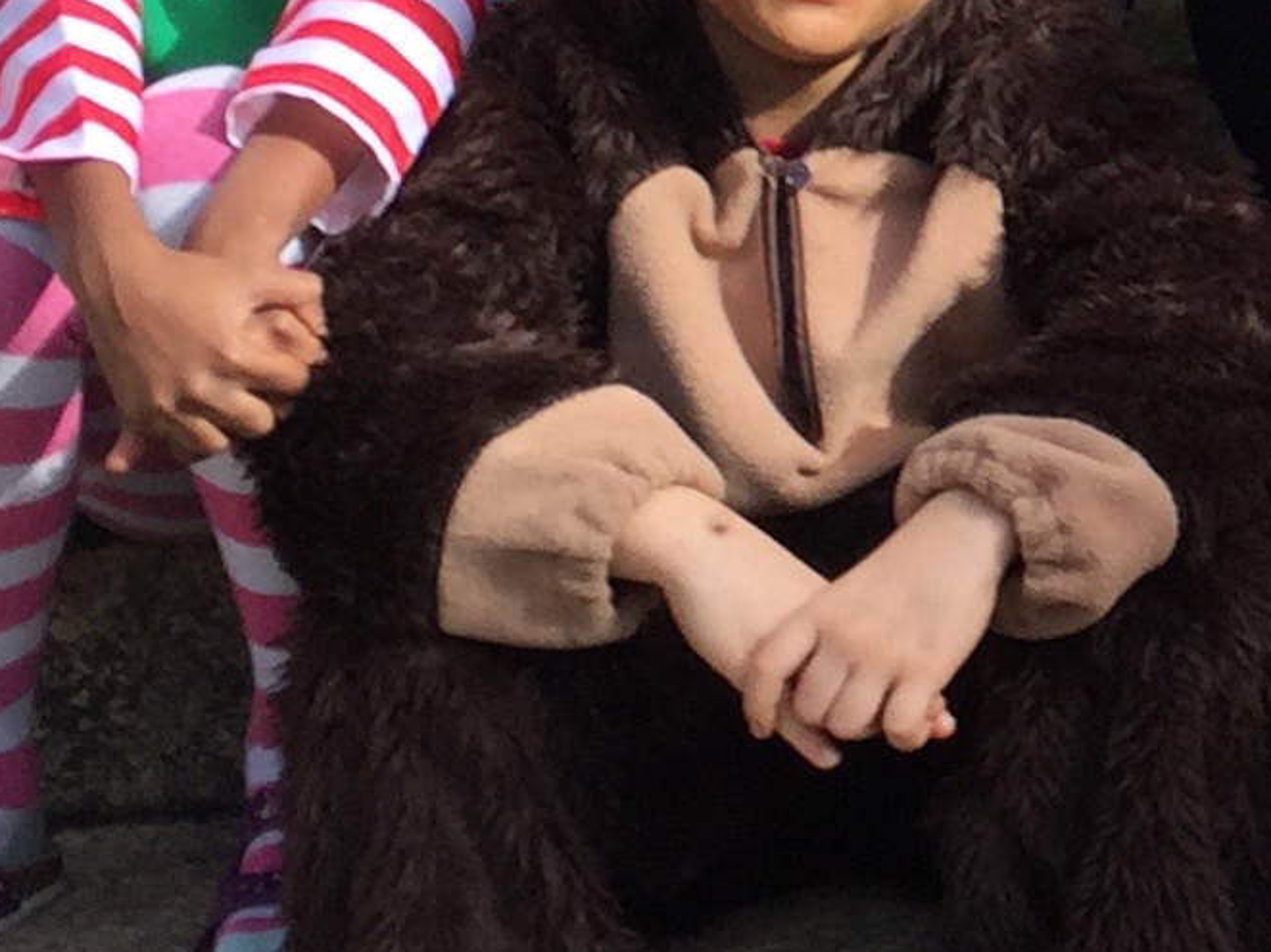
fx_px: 5249
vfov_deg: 10.1
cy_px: -328
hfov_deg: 13.0
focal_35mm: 143
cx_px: 1987
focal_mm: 4.15
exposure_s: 1/1319
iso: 32
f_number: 2.2
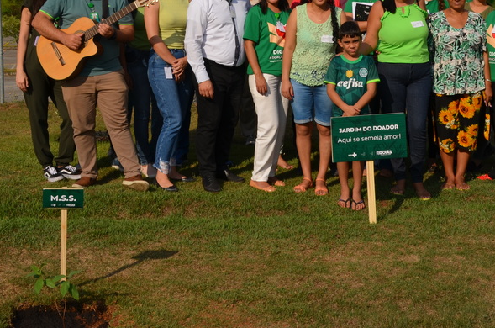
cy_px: 32
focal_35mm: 77
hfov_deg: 26.2
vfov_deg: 17.4
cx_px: 327
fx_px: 1056
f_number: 9
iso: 100
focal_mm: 28
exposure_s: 1/320
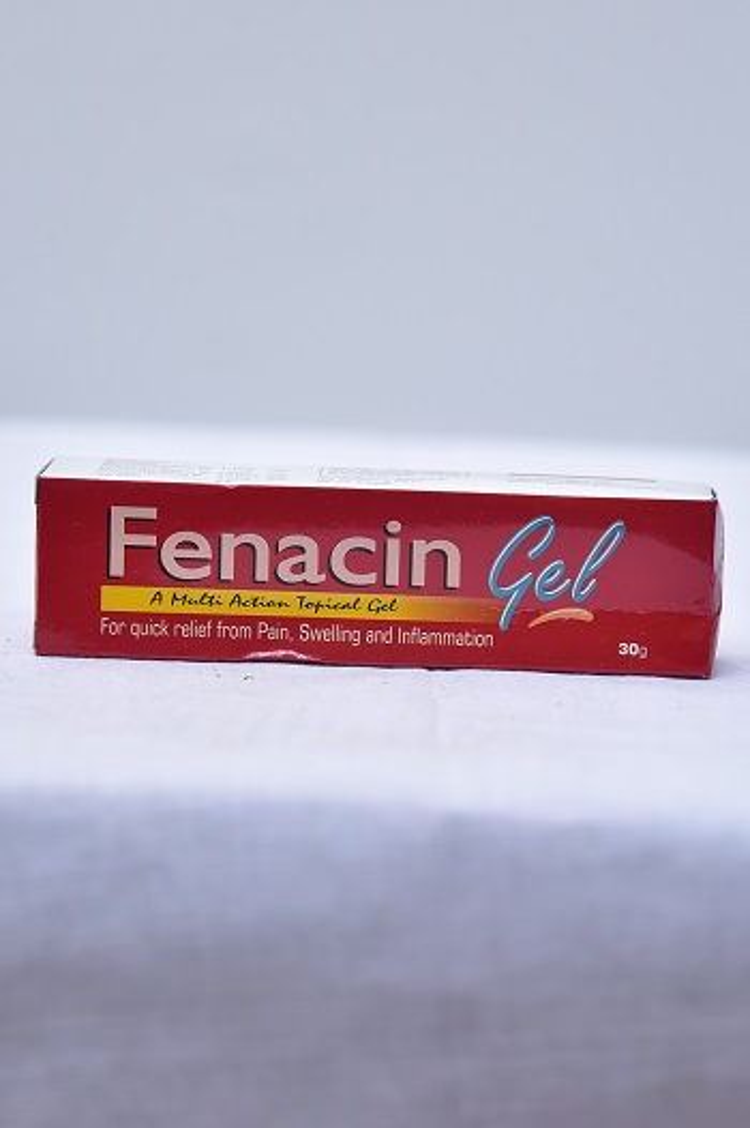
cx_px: 375
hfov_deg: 13.9
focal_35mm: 98
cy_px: 564
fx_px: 3066
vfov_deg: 20.8
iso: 1250
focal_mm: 98
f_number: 4
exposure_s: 1/160
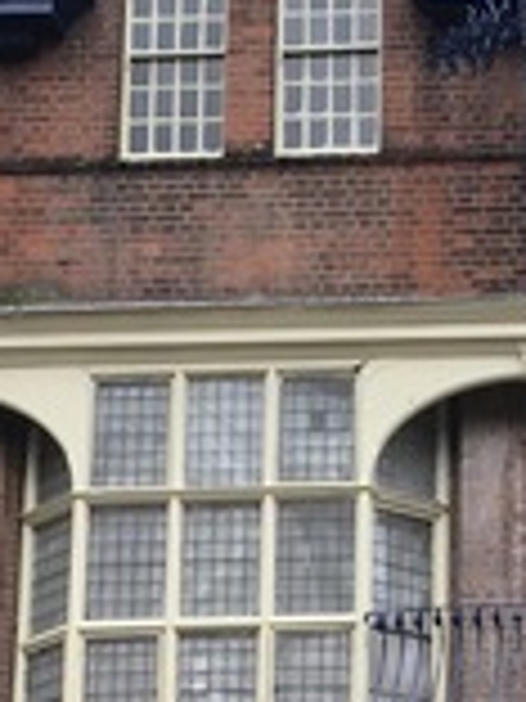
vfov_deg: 16.9
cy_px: 612
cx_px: 562
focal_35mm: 115
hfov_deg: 12.7
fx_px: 2330
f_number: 1.8
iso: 20
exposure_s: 1/381
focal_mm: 3.99
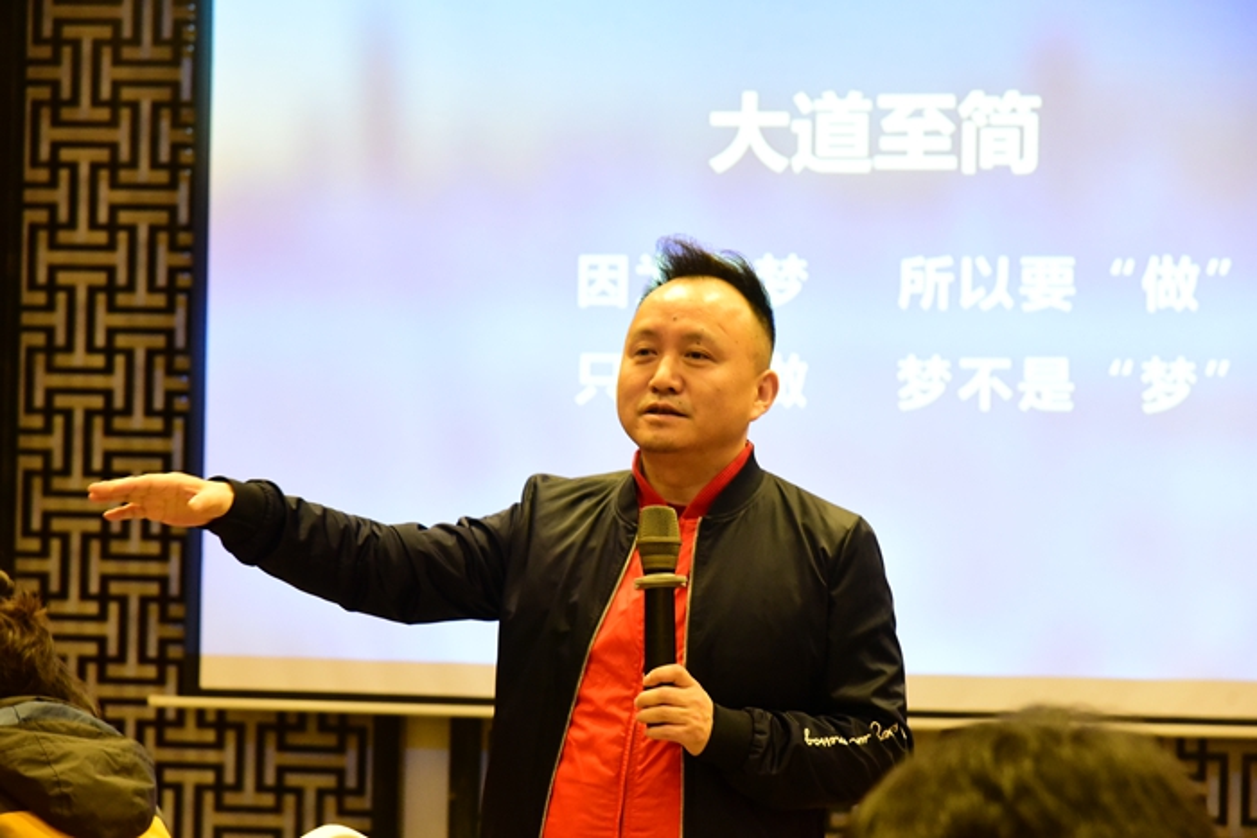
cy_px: 419
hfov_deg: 20.8
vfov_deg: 14.0
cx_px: 628
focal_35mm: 98
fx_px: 3422
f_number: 5.6
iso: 7200
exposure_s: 1/80
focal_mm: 98
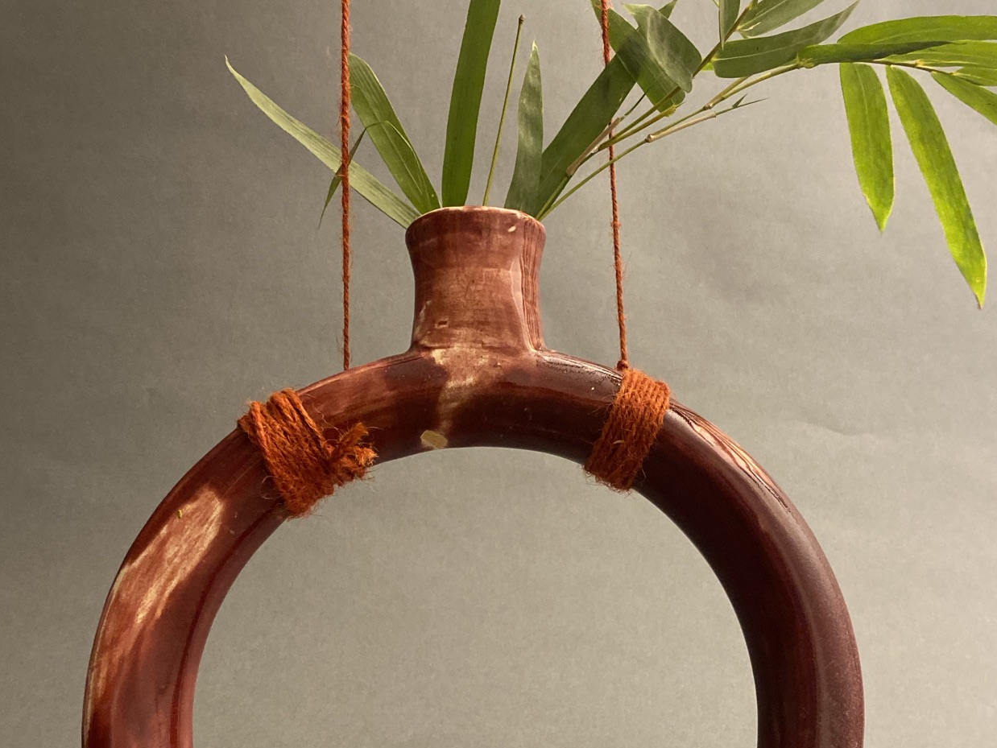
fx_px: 1239
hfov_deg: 43.8
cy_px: 464
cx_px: 521
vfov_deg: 33.5
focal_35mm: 43
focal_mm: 4.25
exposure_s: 1/50
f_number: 1.8
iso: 320
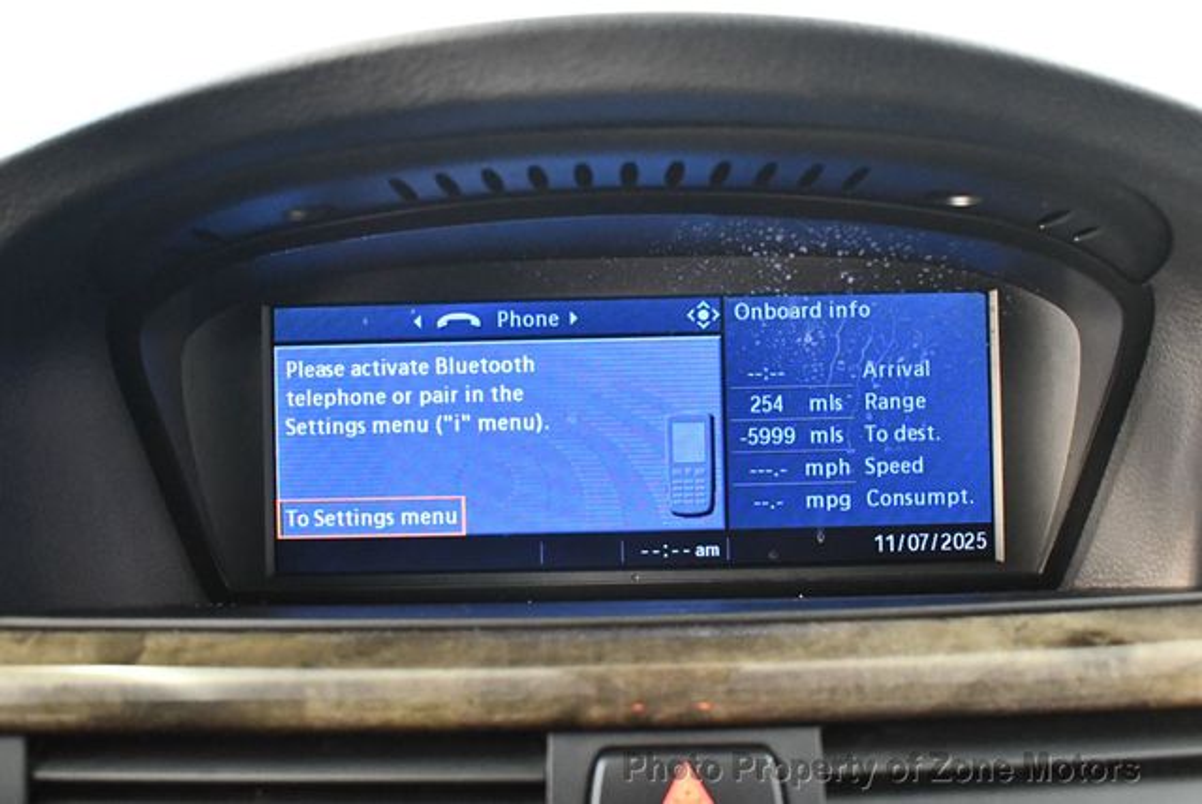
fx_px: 1203
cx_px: 601
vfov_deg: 36.9
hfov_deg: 53.1
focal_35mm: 36
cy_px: 402
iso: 5600
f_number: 3.5
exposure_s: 1/60
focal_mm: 18
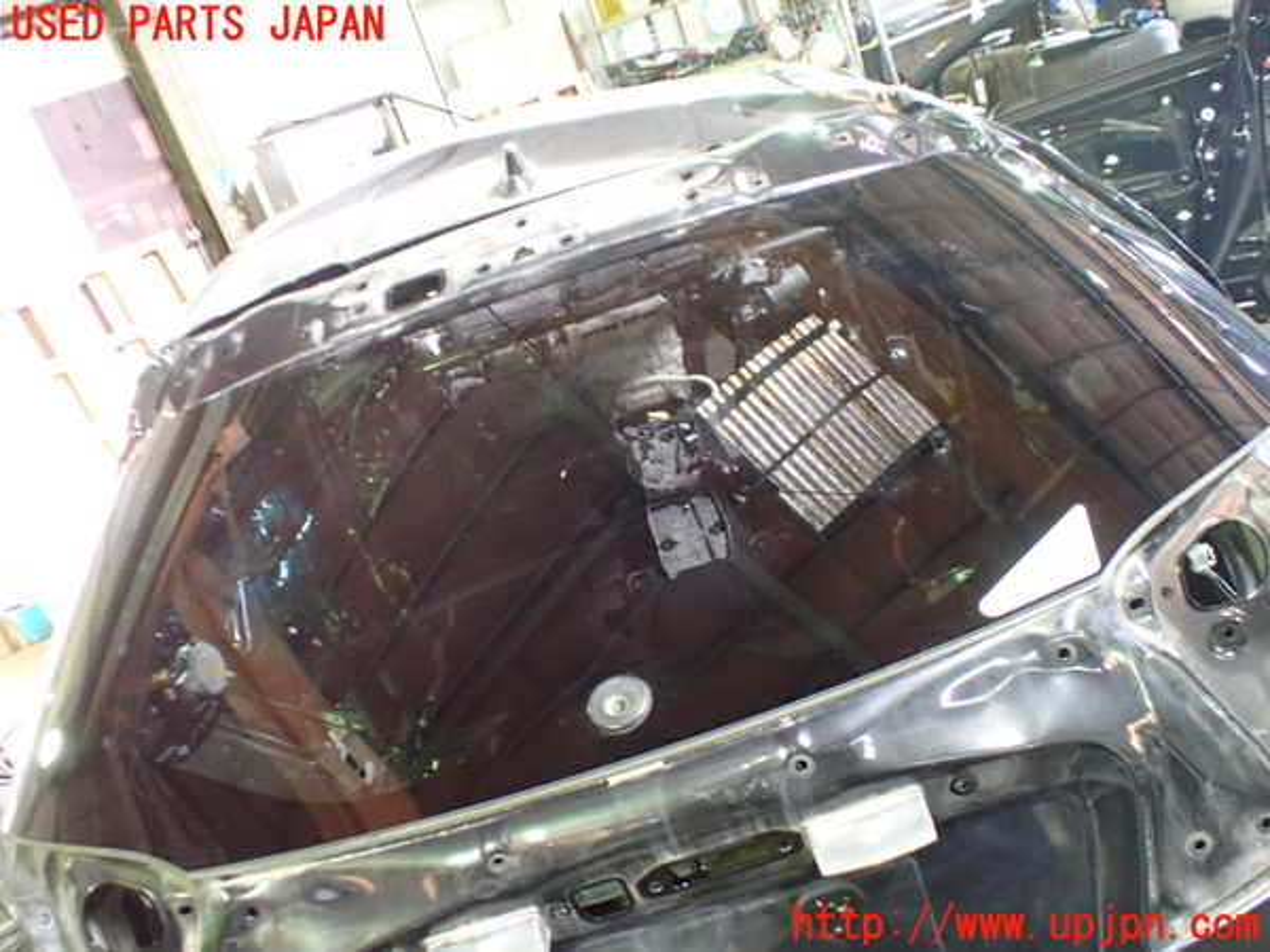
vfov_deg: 46.8
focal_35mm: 30
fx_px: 1101
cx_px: 635
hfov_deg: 60.0
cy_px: 476
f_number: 2.3
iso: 800
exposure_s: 1/30
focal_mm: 5.4
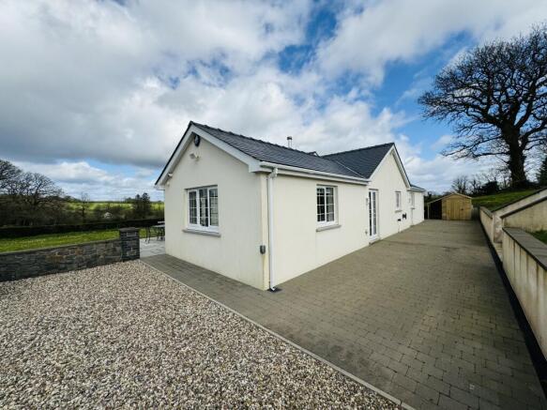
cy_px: 205
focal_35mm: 14
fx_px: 221
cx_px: 274
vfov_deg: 85.7
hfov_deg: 102.1
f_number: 2.2
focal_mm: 2.22
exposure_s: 1/2674
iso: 50
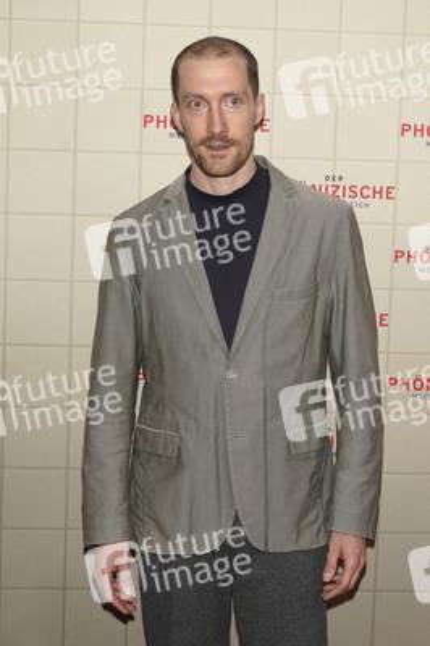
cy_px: 323
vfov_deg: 27.7
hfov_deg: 18.6
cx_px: 215
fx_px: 1310
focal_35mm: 73
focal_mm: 73
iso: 320
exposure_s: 1/160
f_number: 7.1
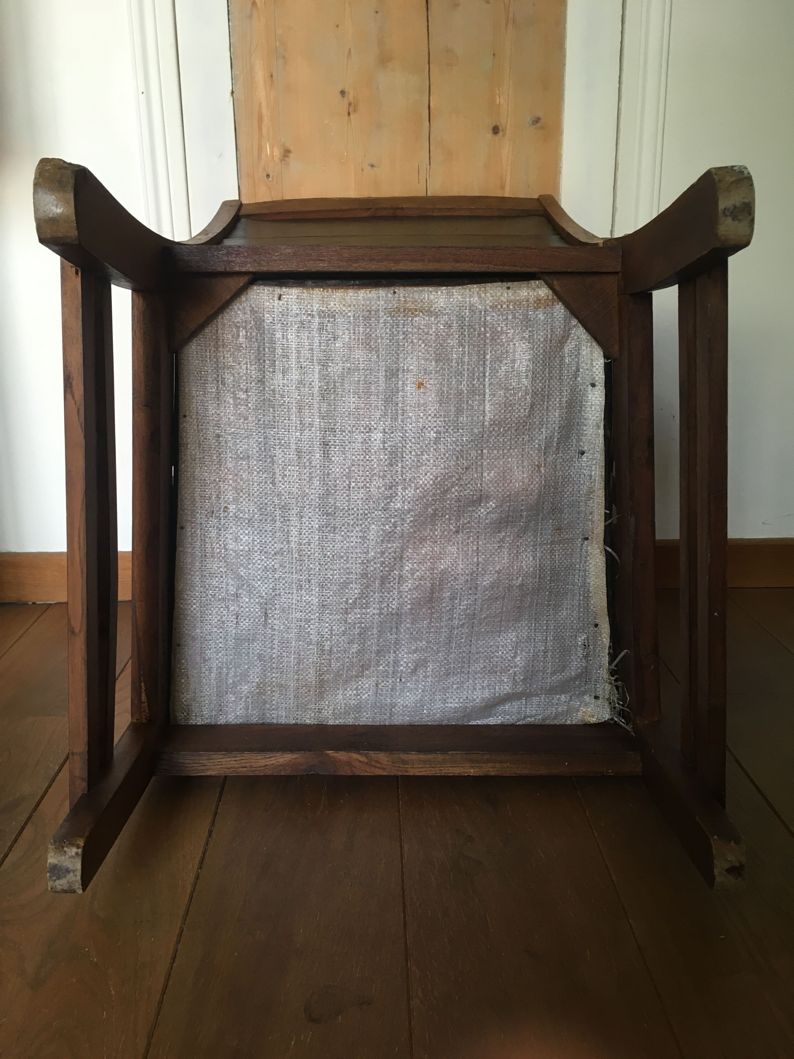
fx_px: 887
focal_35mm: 29
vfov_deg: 61.7
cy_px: 530
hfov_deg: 48.2
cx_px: 397
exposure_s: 1/33
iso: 100
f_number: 2.2
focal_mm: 4.15
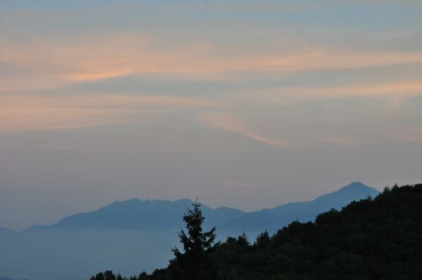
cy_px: 140
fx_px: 1721
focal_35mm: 147
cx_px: 211
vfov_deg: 9.3
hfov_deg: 14.0
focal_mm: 98
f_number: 8
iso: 800
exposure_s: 1/80
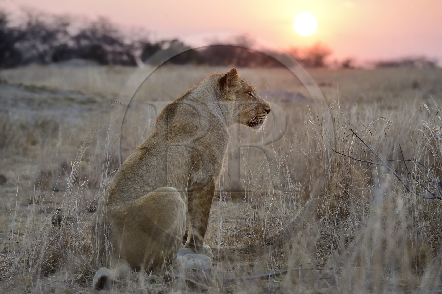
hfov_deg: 11.8
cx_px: 221
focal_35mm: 175
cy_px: 147
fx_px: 2147
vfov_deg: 7.8
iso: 800
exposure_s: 1/200
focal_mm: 175
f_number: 7.1
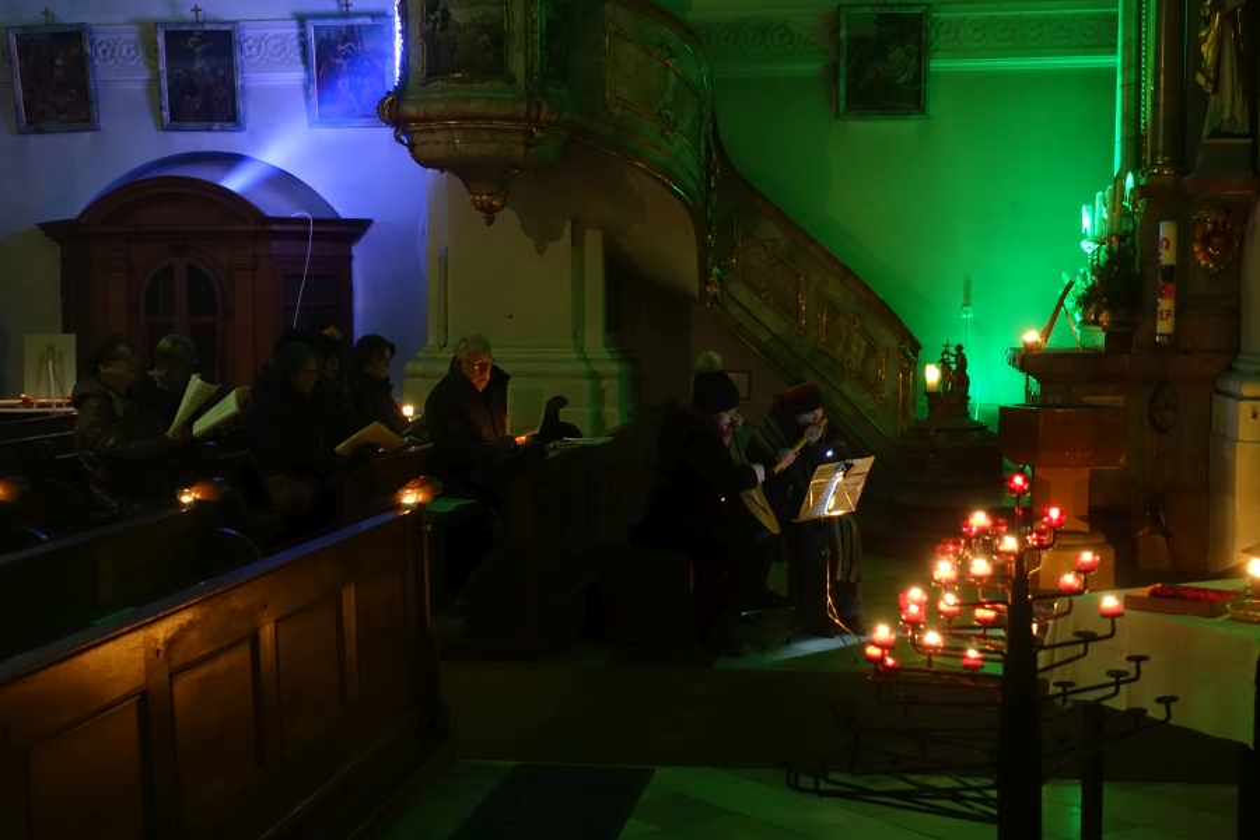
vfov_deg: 25.5
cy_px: 420
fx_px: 1855
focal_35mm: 53
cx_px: 630
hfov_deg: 37.5
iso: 800
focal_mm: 19.29
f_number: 2.8
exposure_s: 1/8
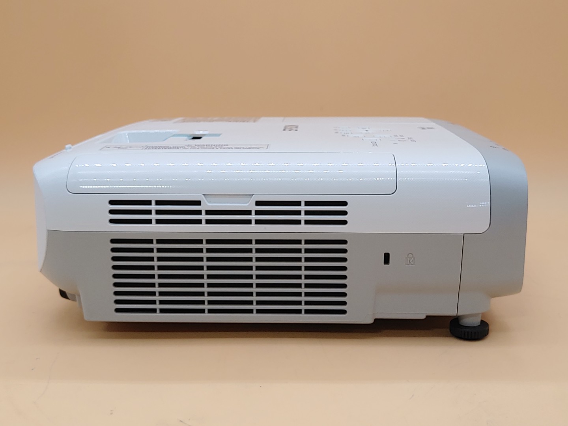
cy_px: 213
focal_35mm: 46
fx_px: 755
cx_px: 284
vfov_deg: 31.5
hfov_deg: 41.2
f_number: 1.8
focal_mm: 4.36
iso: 50
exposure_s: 1/112
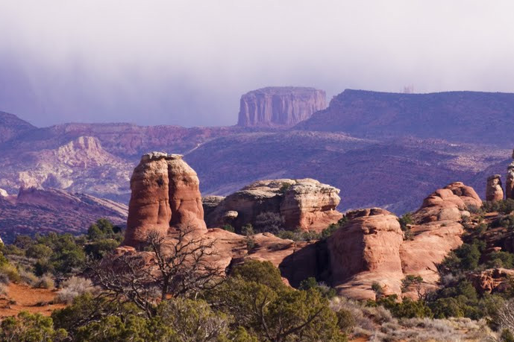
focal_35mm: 312
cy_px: 153
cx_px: 316
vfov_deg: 4.4
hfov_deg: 6.6
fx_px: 4453
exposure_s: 1/400
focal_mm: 140
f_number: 8
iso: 200
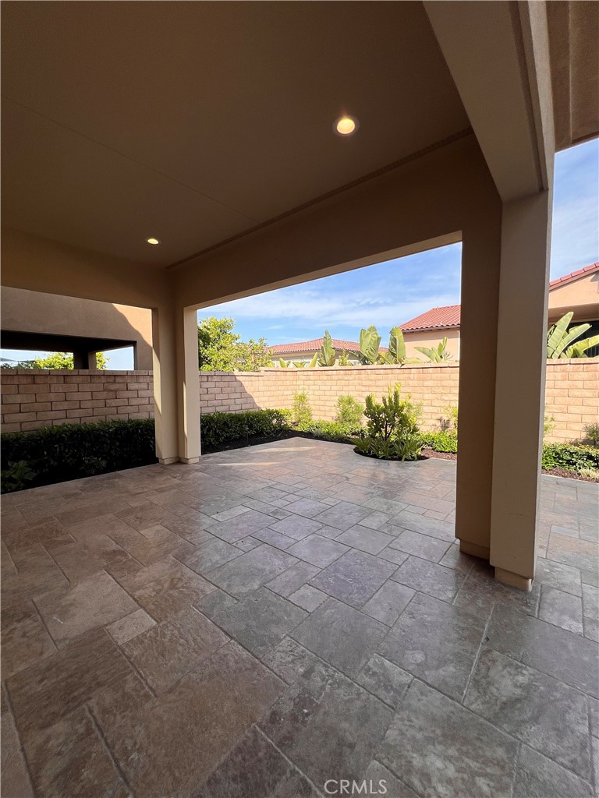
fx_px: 300
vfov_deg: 106.2
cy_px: 399
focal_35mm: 13
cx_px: 300
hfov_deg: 89.9
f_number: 1.8
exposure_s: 1/1393
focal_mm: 1.57
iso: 32
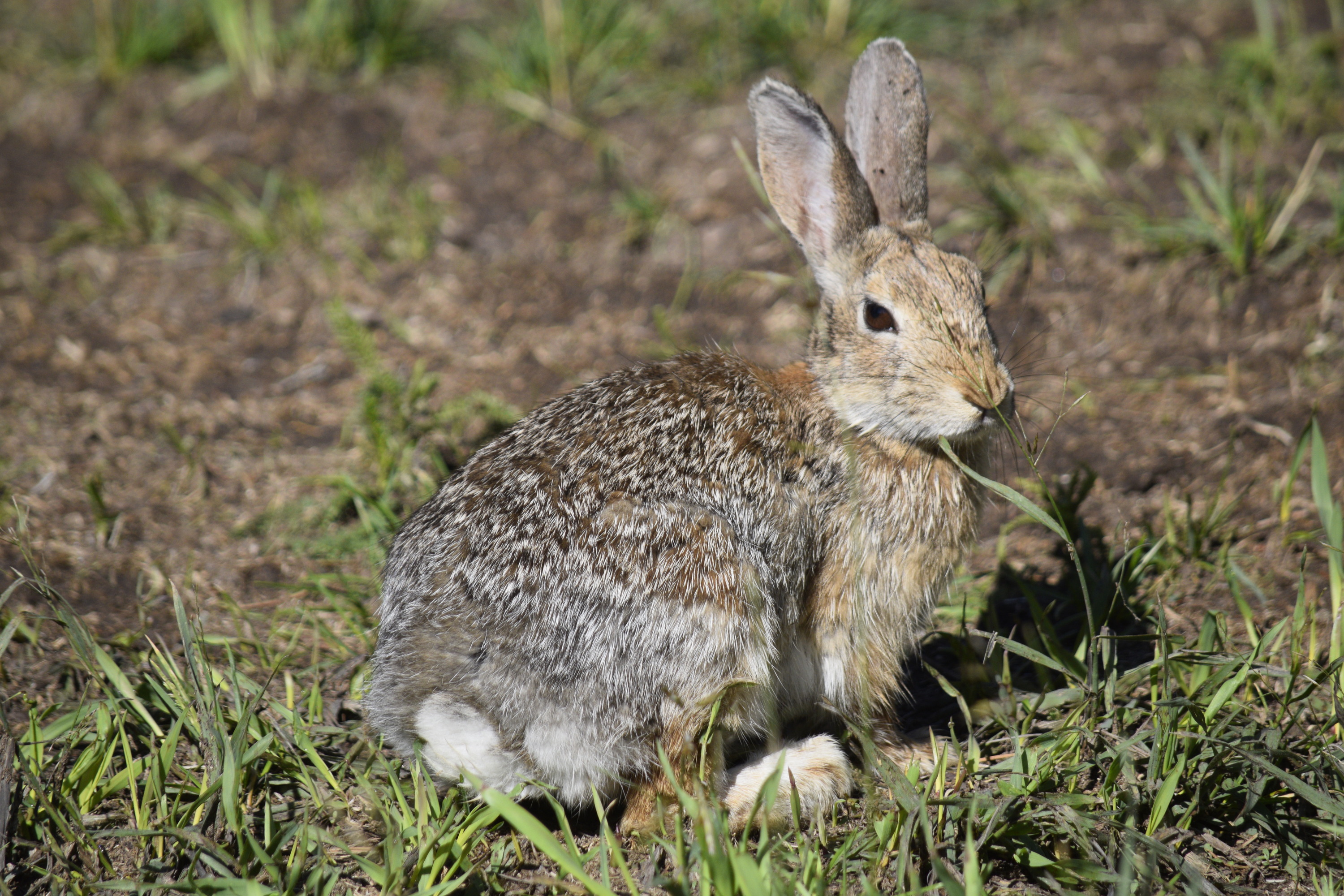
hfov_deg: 4.6
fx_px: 16799
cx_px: 672
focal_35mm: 450
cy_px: 448
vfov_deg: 3.1
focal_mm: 300
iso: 400
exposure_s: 1/1600
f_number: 6.3
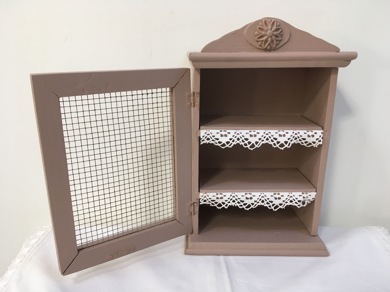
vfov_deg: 48.2
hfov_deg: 61.7
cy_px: 146
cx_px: 195
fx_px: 327
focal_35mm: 29
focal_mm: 4.15
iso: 50
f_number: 2.2
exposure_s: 1/33
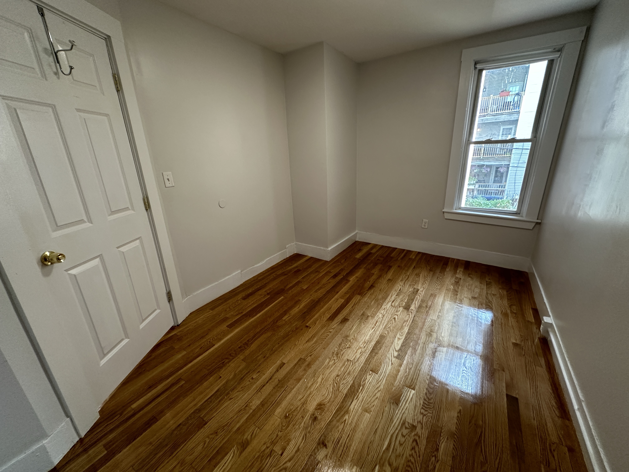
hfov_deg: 102.1
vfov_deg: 85.7
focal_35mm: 14
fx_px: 254
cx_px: 314
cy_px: 236
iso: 160
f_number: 2.2
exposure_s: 1/63
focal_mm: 2.22
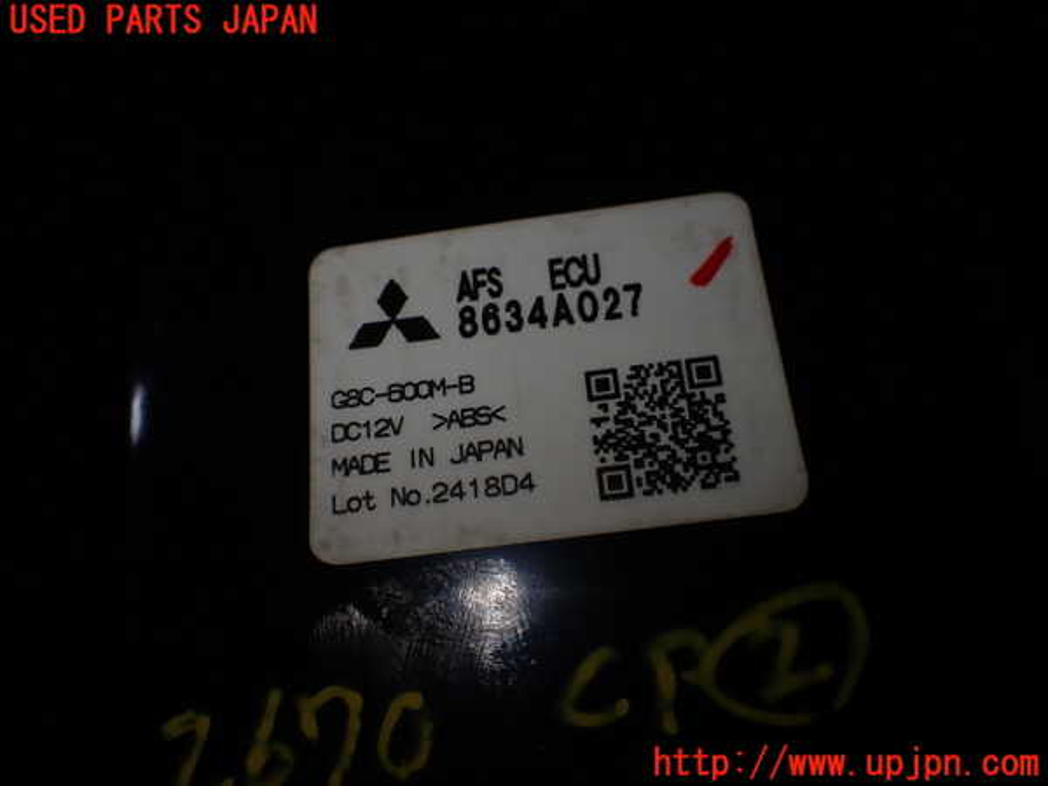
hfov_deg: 60.0
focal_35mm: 30
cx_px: 524
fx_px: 908
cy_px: 393
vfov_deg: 46.8
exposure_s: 1/320
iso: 100
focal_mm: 5.4
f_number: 3.2
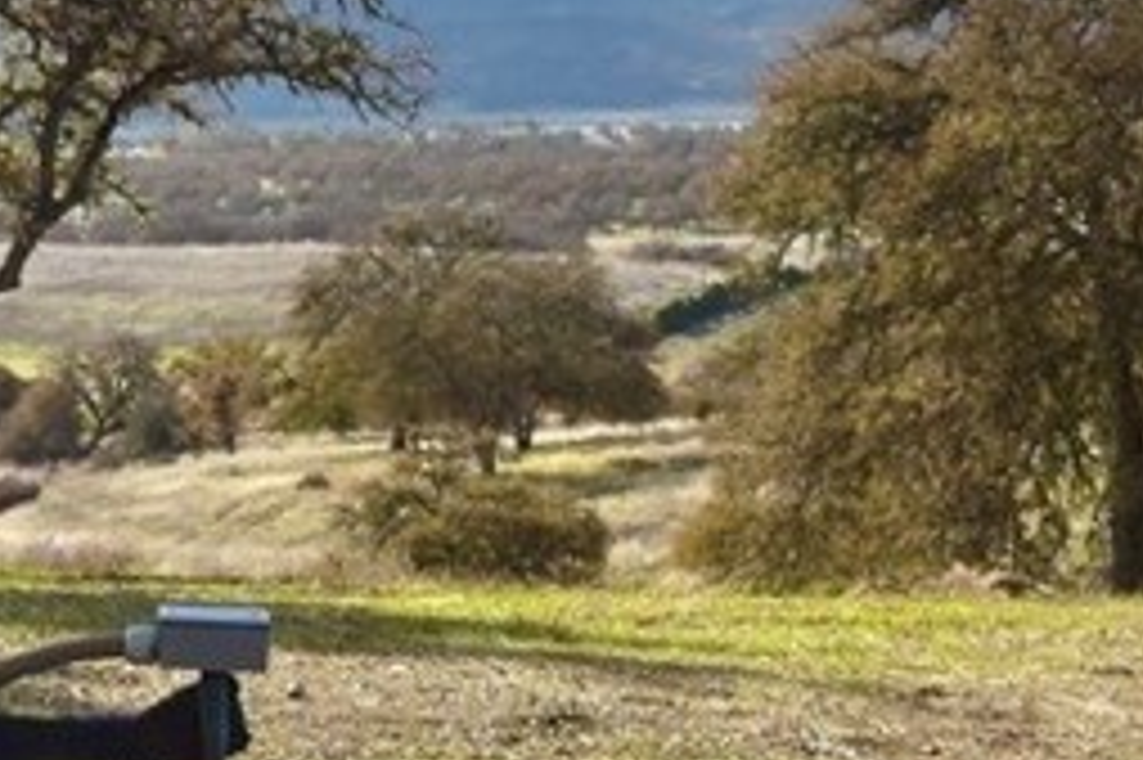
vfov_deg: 11.3
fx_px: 3839
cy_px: 483
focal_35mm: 121
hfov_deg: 16.1
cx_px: -324
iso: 400
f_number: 11
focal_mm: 20
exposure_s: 1/400
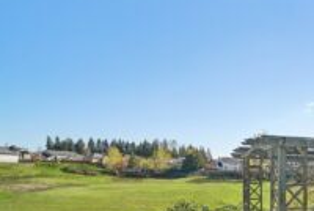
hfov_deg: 51.4
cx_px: 286
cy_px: 188
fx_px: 280
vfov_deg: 38.5
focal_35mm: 32
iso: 1600
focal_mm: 16
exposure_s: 1/1600
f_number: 8
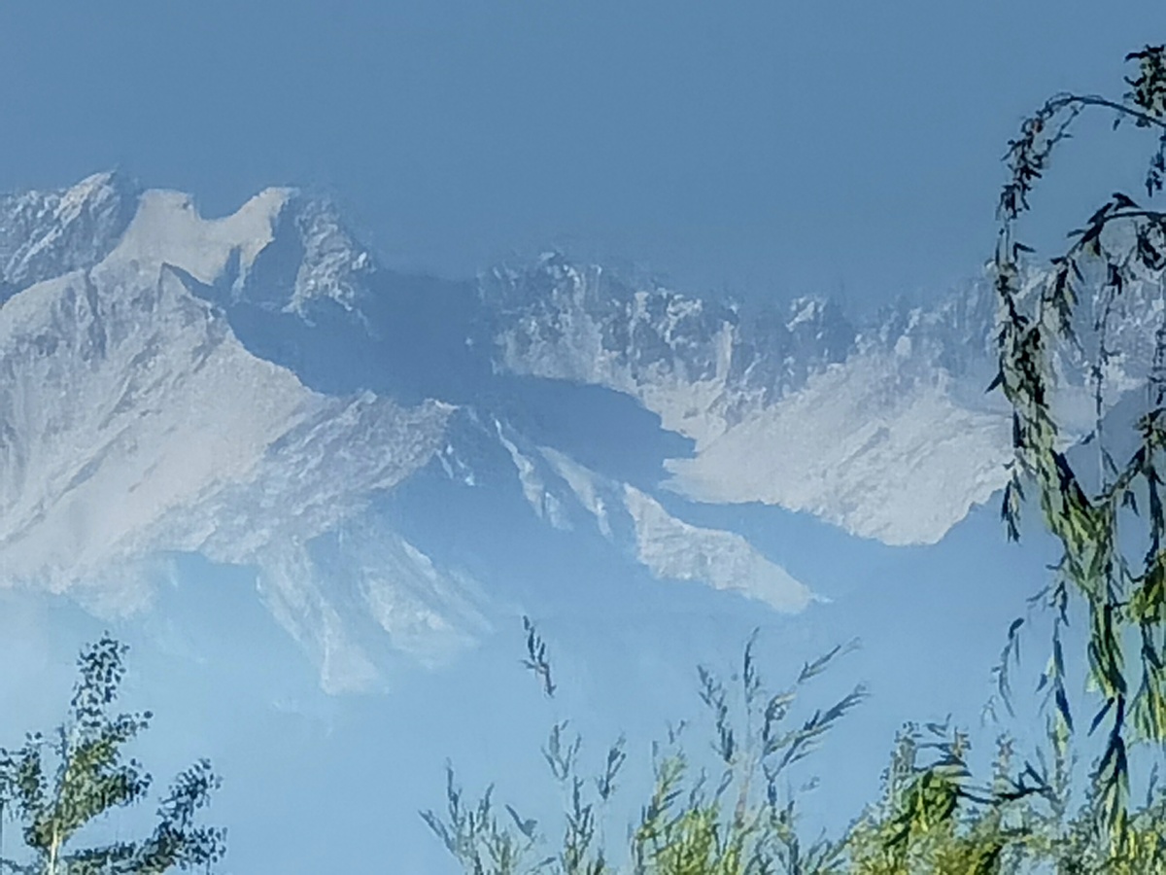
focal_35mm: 1196
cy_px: 438
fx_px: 40286
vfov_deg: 1.2
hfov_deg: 1.7
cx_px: 583
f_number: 4.4
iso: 50
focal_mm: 28.21
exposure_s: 1/485
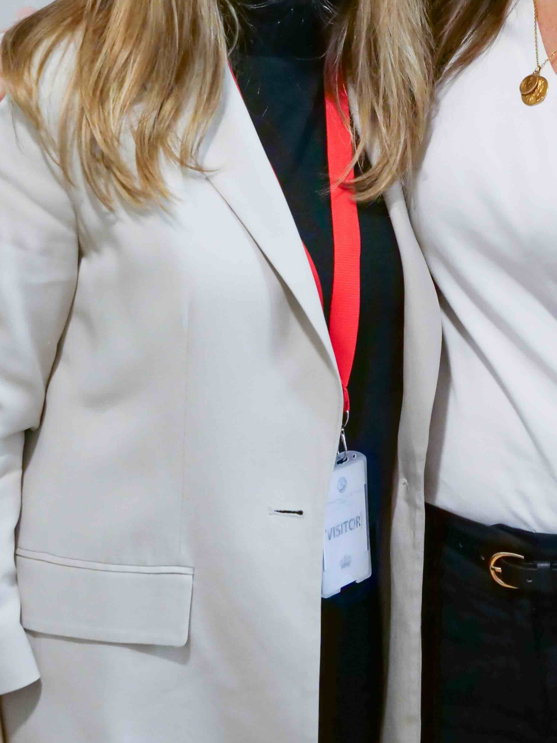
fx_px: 2167
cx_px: 411
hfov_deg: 14.6
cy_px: 50
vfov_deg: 19.0
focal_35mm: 101
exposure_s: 1/60
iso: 2500
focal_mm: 27
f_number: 3.6
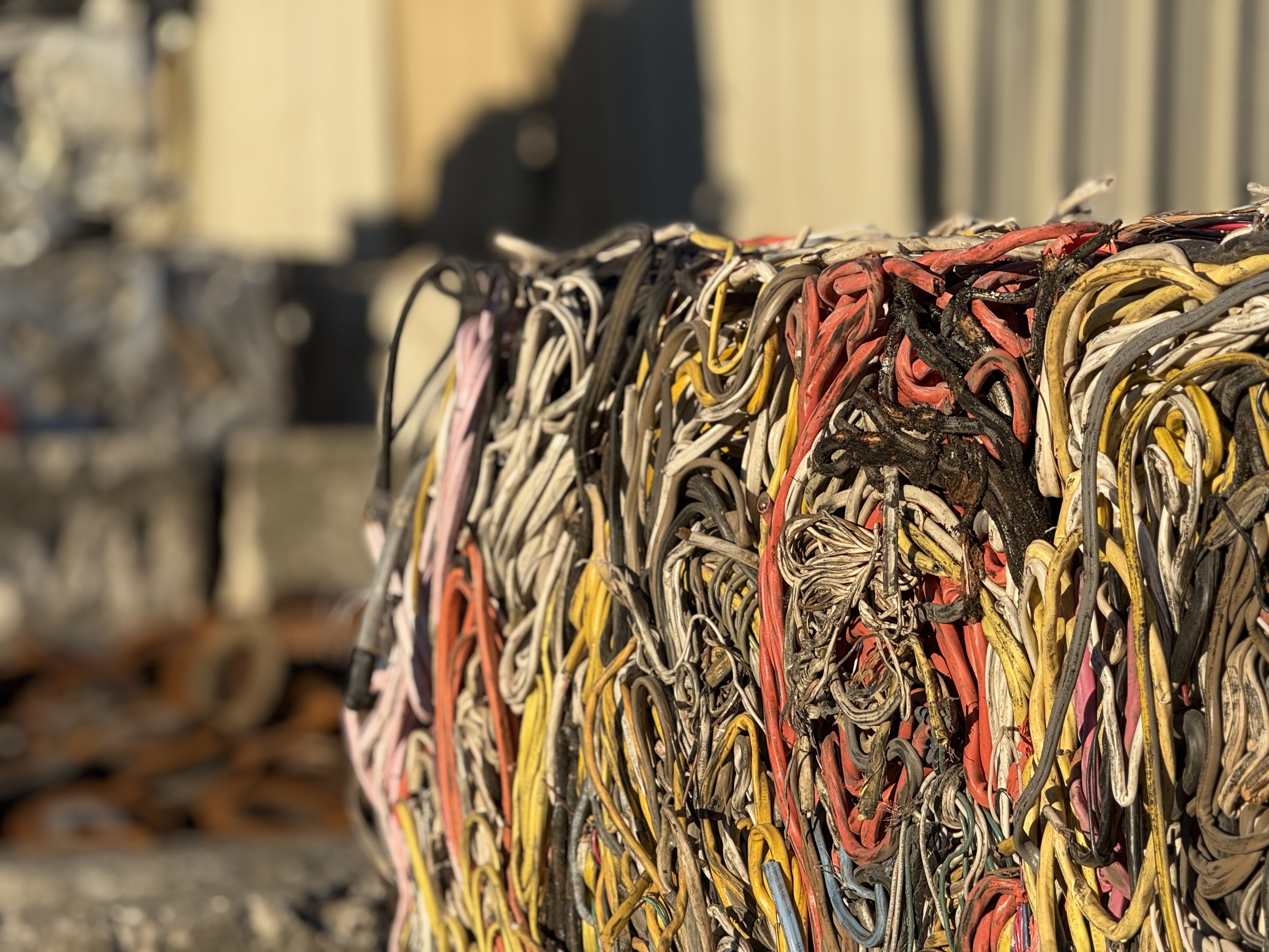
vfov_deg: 12.3
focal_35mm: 120
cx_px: 634
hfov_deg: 16.4
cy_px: 476
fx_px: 4399
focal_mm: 15.66
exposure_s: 1/1689
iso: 50
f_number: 2.8
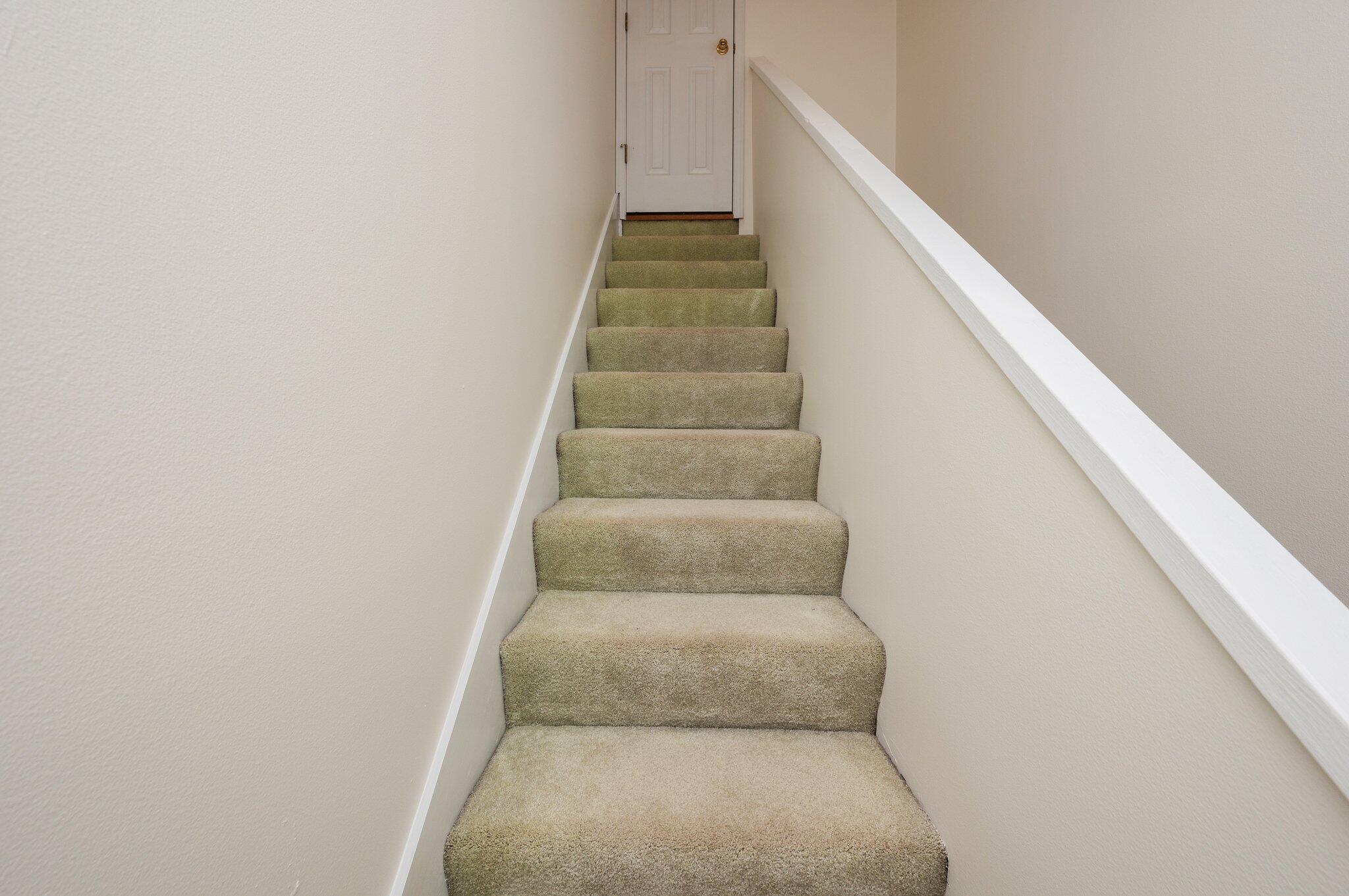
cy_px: 448
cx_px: 674
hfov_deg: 104.3
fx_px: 524
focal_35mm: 14
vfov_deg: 81.1
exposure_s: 1/60
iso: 320
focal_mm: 14
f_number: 9
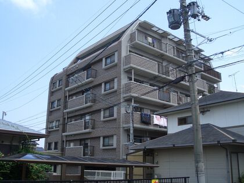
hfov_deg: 51.4
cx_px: 122
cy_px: 92
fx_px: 254
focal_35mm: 36
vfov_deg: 39.7
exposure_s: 1/400
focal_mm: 4.8
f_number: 4
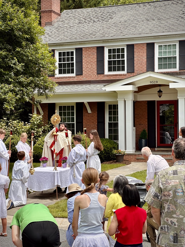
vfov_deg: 25.3
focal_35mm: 77
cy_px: 124
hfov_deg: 19.1
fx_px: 549
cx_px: 92
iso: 32
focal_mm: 9
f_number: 2.8
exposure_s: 1/573
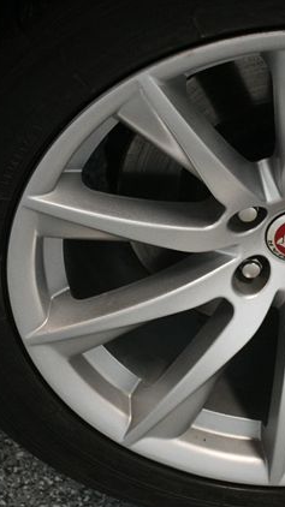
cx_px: 292
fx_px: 1345
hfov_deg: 11.9
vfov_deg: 21.4
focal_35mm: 100
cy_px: 255
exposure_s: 1/125
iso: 2500
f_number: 4.5
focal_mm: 42
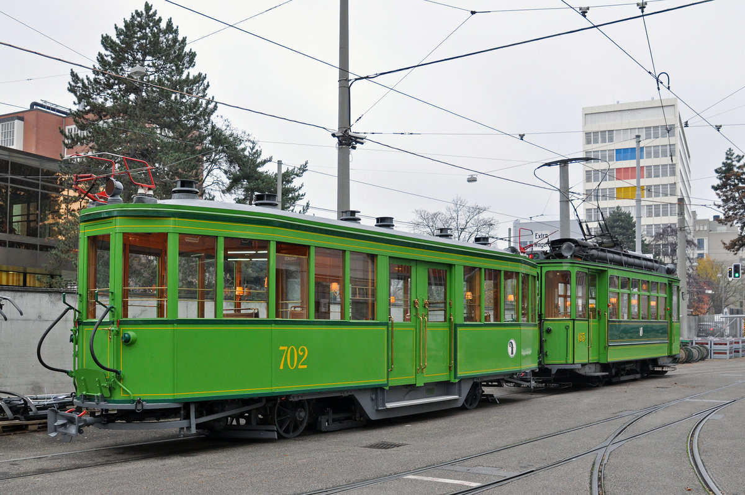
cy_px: 248
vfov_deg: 36.8
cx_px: 372
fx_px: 744
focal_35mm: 36
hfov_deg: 53.2
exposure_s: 1/100
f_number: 5
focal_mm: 24
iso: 640
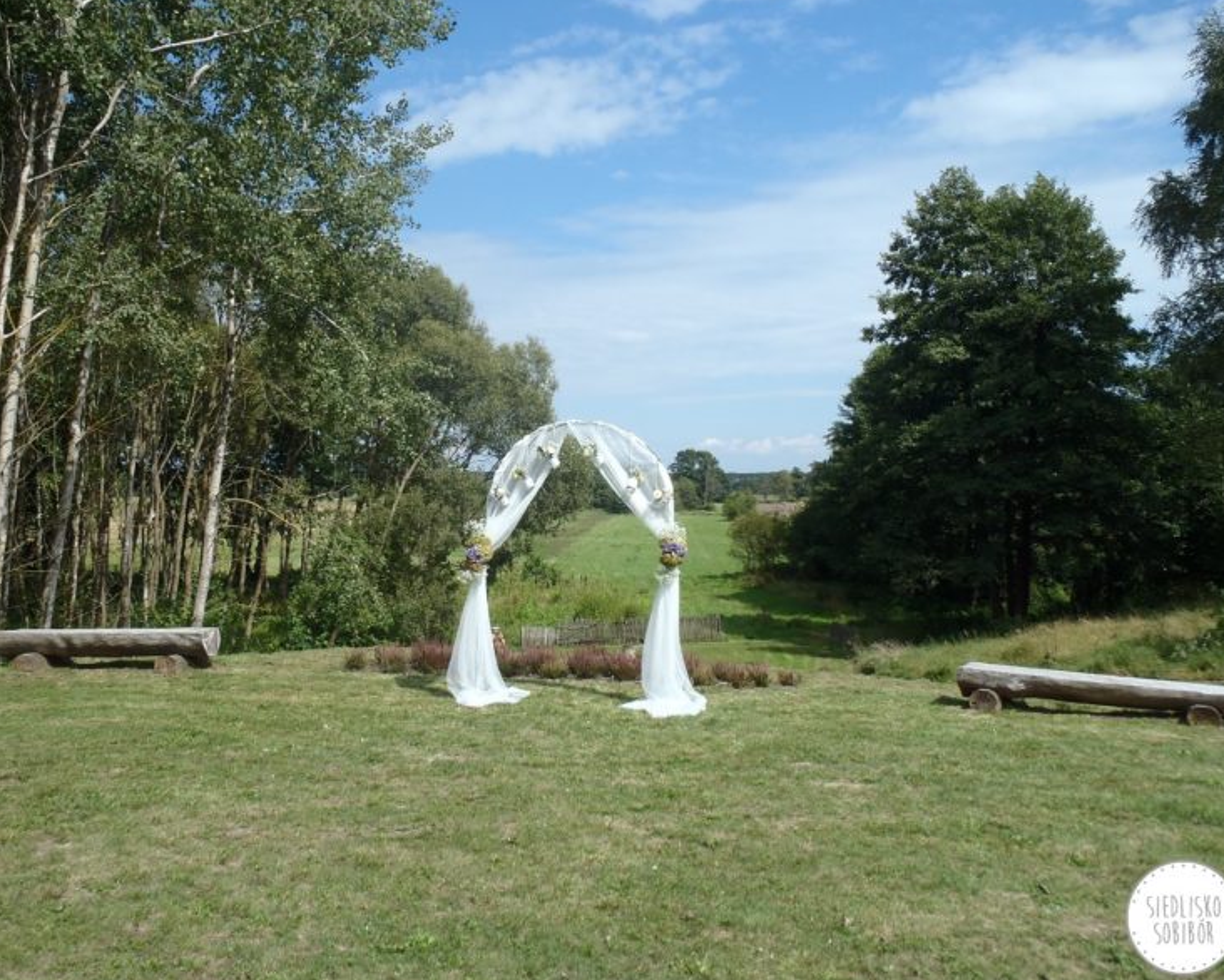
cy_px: 483
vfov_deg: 45.8
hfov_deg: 55.6
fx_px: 1160
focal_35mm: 32
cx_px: 582
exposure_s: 1/80
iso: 80
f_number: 11
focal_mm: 5.4
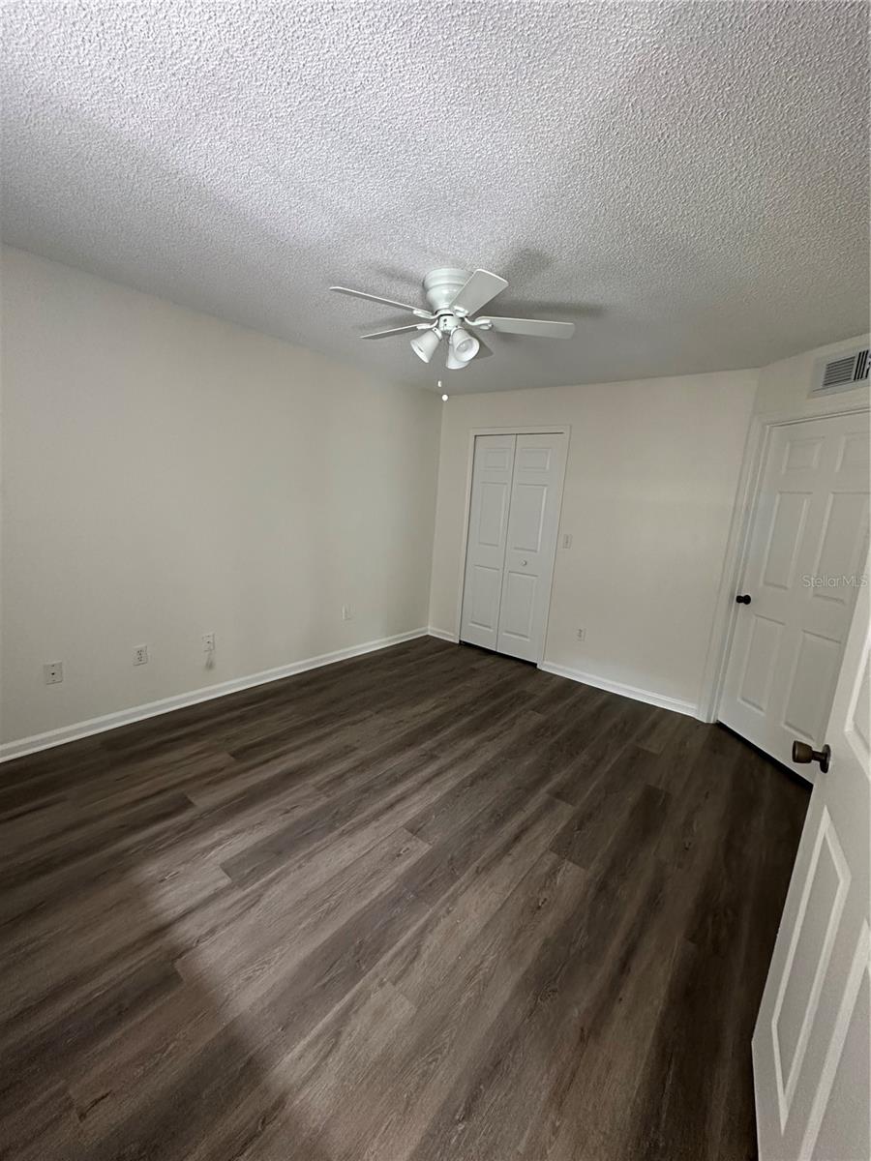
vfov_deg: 102.1
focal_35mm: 14
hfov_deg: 85.7
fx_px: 470
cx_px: 436
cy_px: 580
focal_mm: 2.22
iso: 500
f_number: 2.2
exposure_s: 1/60
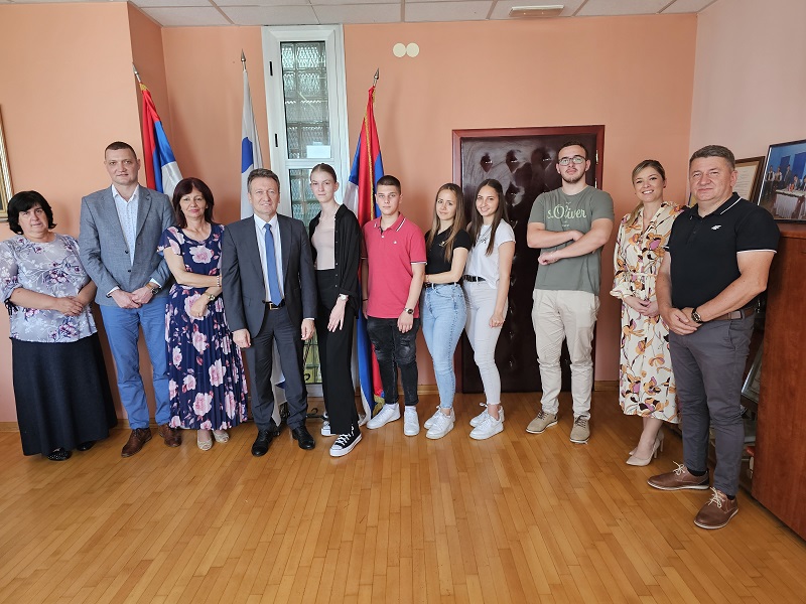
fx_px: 536
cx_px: 403
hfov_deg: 73.9
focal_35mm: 23
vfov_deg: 58.9
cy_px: 302
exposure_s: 1/100
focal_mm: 6.3
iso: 250
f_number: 1.7
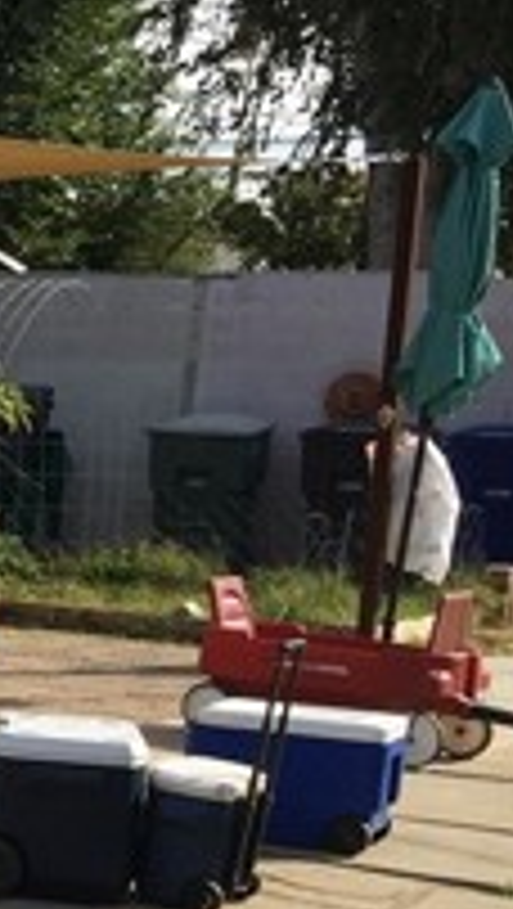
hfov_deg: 10.3
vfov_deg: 20.9
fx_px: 2412
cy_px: 814
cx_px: -774
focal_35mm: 100
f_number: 2.2
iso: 25
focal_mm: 4.15
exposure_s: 1/1261
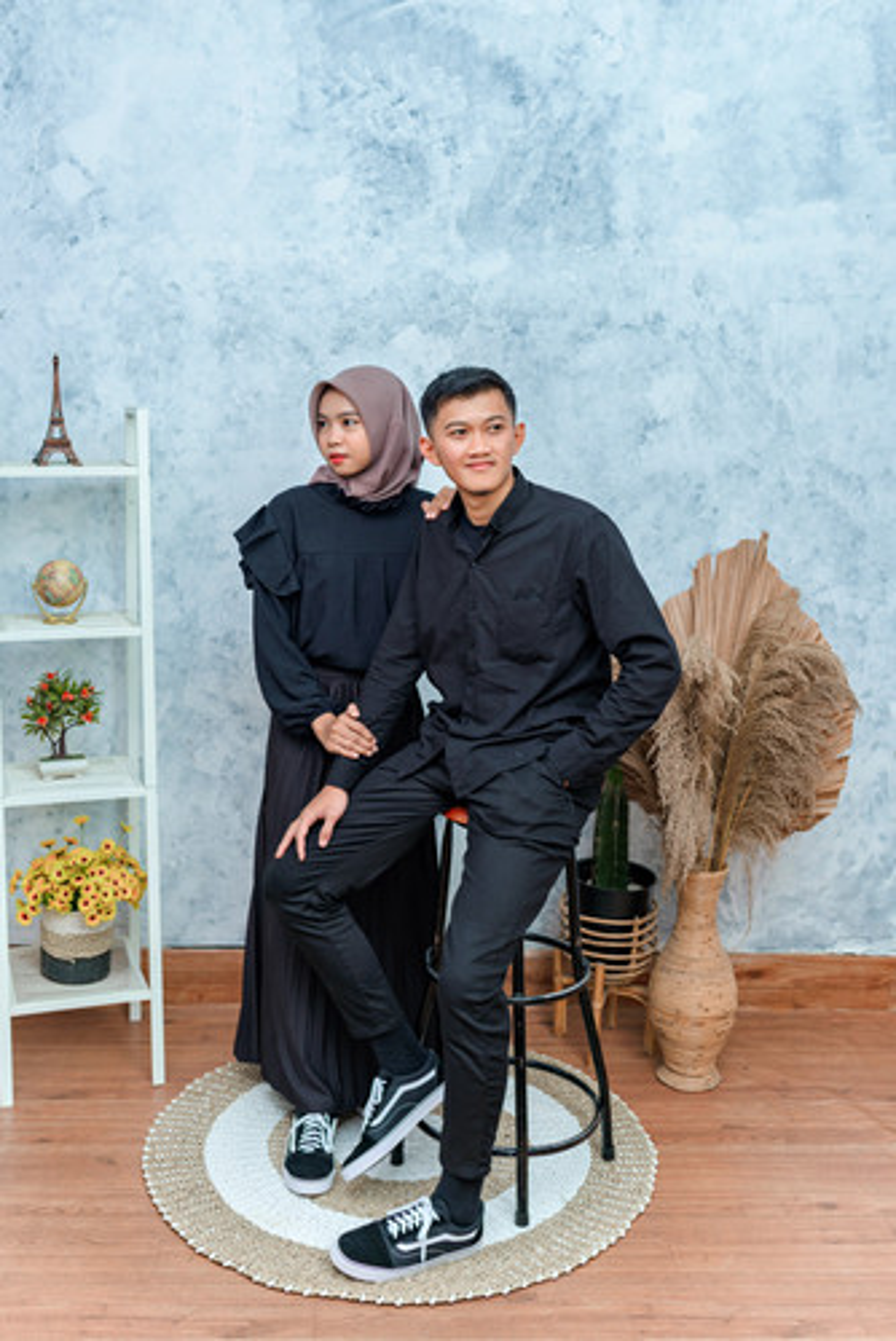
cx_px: 448
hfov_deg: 37.9
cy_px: 670
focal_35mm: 35
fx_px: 1305
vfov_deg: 54.4
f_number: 4
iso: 100
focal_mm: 35
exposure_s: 1/160
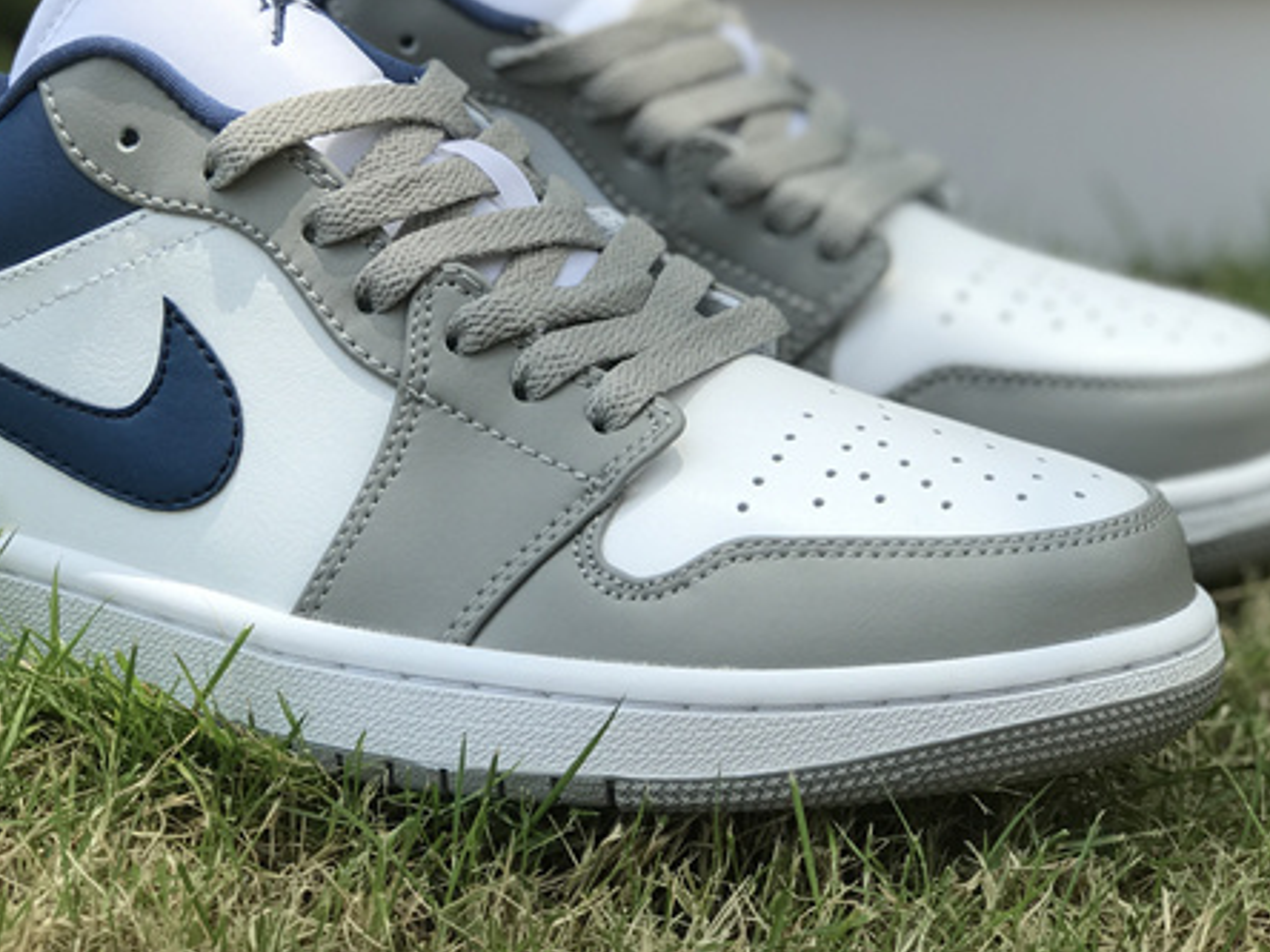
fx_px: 3485
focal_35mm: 95
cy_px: 210
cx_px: 535
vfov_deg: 15.5
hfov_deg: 20.6
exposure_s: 1/276
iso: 20
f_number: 2.8
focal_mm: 6.6
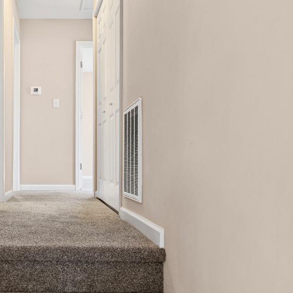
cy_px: 165
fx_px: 373
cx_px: 41
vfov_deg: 42.8
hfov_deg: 40.3
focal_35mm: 39
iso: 2500
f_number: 8
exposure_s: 1/10
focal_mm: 16
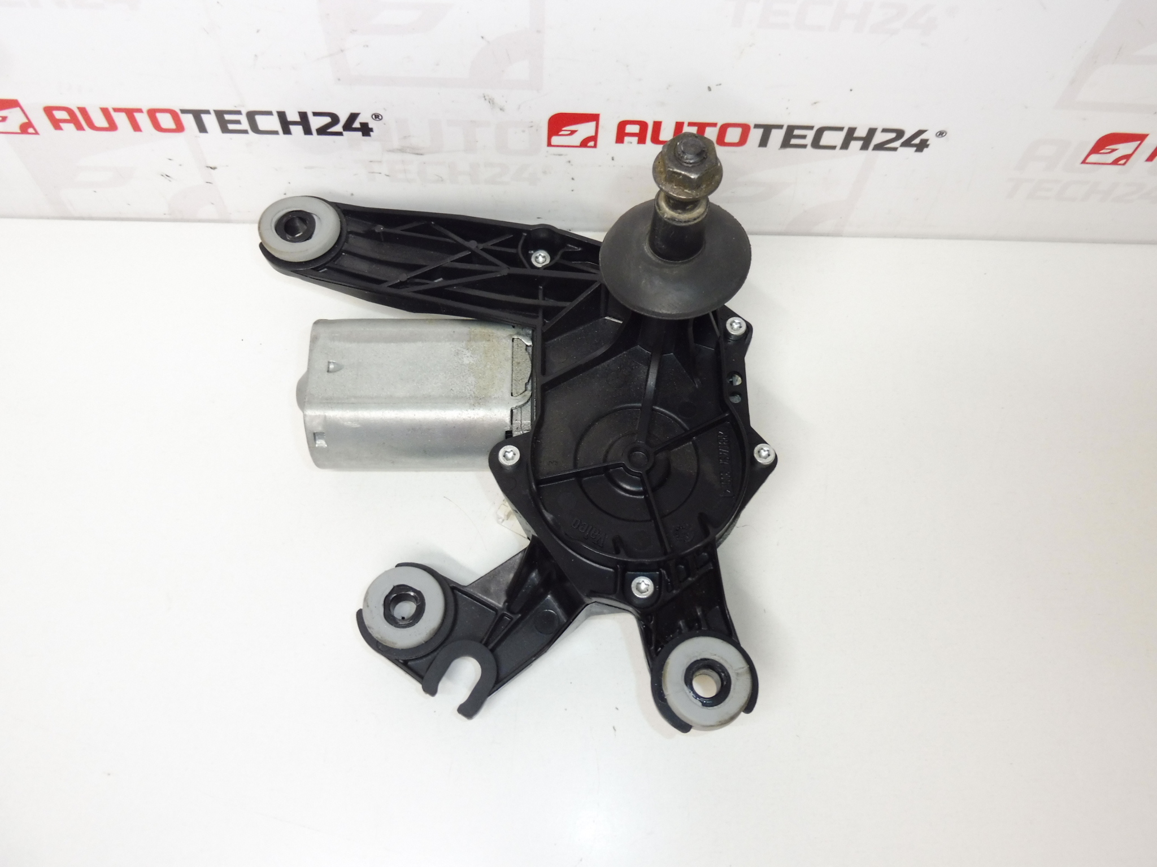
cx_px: 578
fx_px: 1003
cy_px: 434
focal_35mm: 30
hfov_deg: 60.0
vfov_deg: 46.8
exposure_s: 1/60
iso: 200
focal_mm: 5.4
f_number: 4
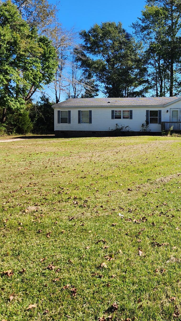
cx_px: 137
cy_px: 117
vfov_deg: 53.3
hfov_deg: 31.4
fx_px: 316
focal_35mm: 37
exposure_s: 1/1019
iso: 20
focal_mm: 5.4
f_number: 1.8
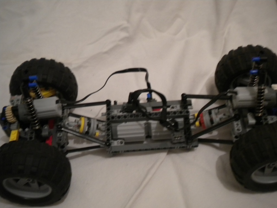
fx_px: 336
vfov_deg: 34.3
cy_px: 106
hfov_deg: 44.8
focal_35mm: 42
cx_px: 141
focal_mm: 7.4
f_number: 3.5
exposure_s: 1/12.7
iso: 400
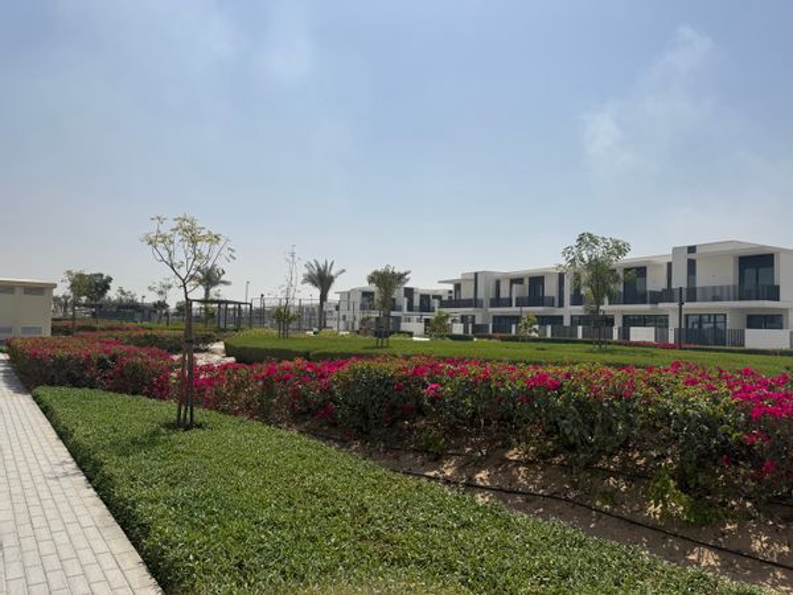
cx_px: 396
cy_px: 298
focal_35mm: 24
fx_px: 550
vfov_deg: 56.8
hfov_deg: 71.6
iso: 80
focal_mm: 6.76
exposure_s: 1/14286
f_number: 1.78
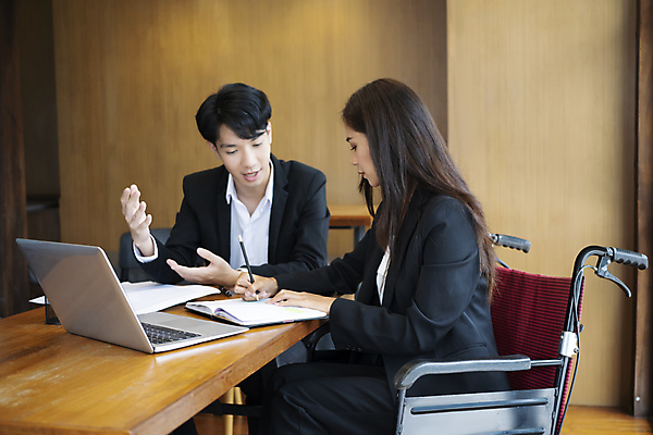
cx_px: 326
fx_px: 816
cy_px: 218
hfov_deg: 43.6
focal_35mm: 45
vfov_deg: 29.9
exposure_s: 1/200
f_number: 2.8
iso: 500
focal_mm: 45
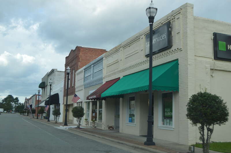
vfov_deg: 31.8
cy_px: 76
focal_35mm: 42
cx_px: 116
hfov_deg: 46.4
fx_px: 269
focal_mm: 28
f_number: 6.3
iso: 100
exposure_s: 1/160
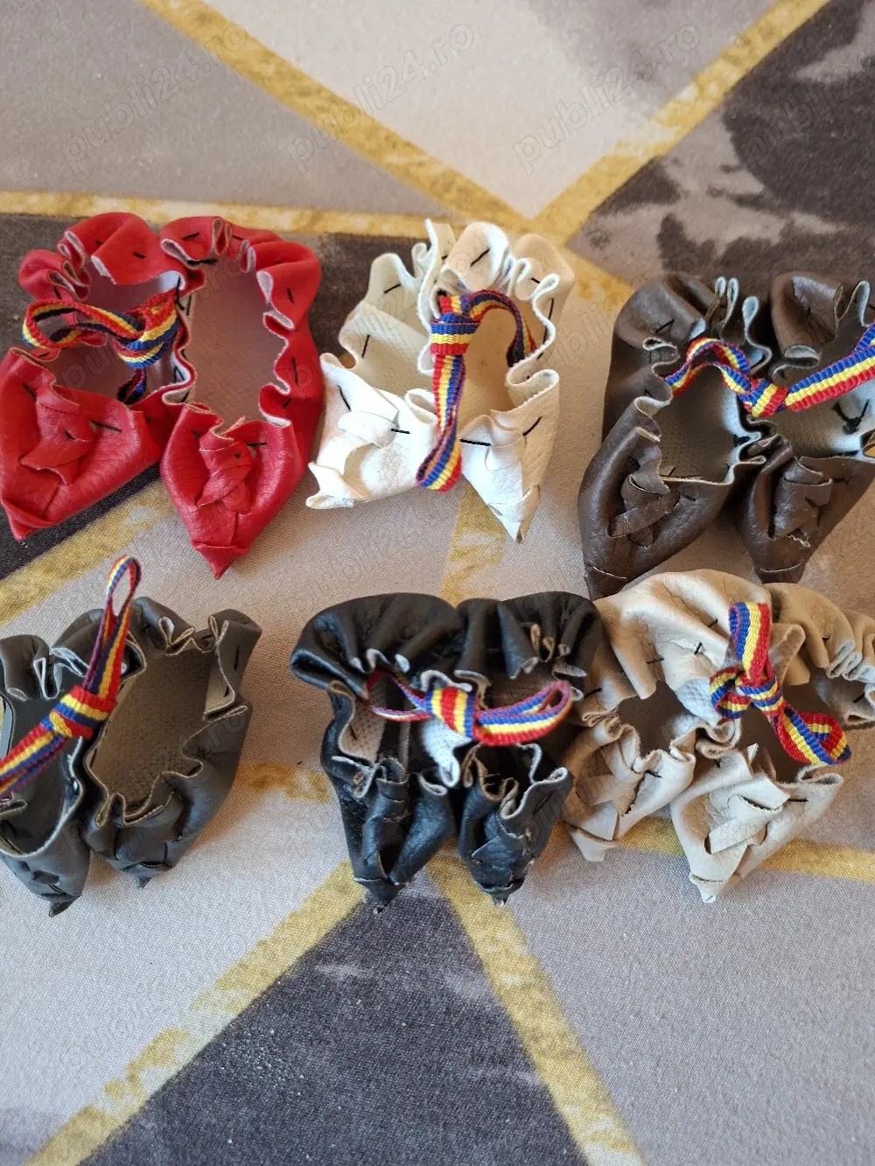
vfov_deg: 73.9
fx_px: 775
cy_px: 583
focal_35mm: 23
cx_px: 438
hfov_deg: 58.9
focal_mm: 5.54
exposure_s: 1/33
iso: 400
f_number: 1.8
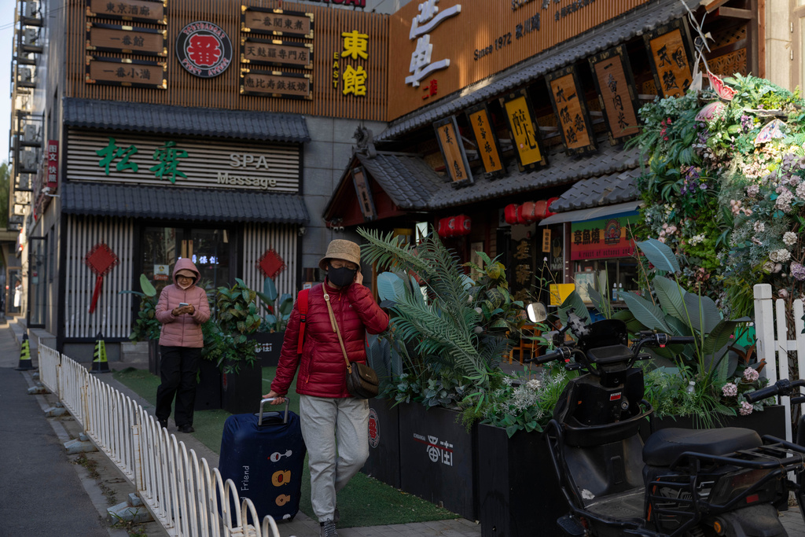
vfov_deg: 30.5
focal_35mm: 44
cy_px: 268
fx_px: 984
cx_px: 402
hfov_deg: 44.5
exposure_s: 1/640
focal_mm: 44
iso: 320
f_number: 4
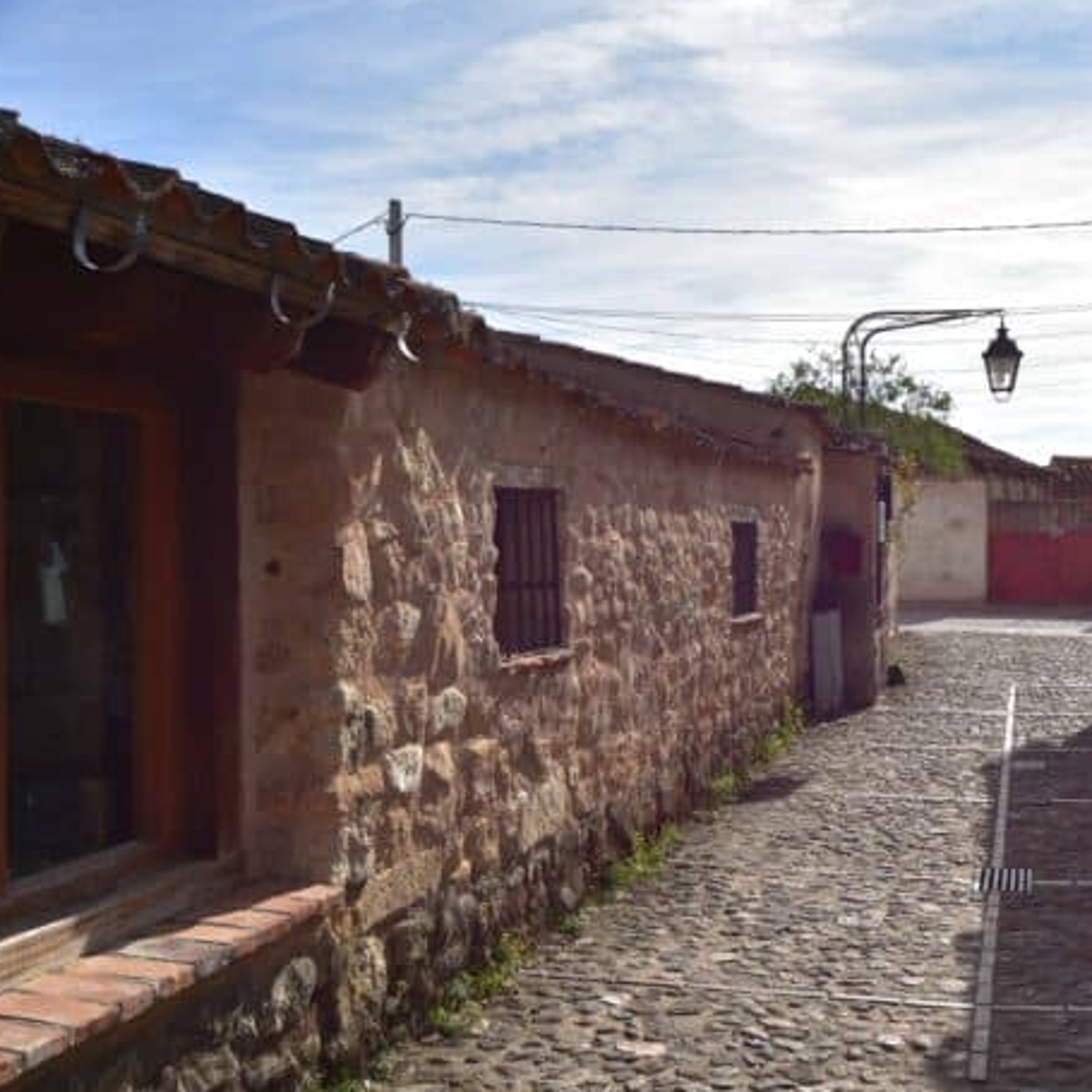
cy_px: 586
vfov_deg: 40.0
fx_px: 1499
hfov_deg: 39.3
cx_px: 768
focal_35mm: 42
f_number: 5.6
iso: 100
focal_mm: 20
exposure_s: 1/500
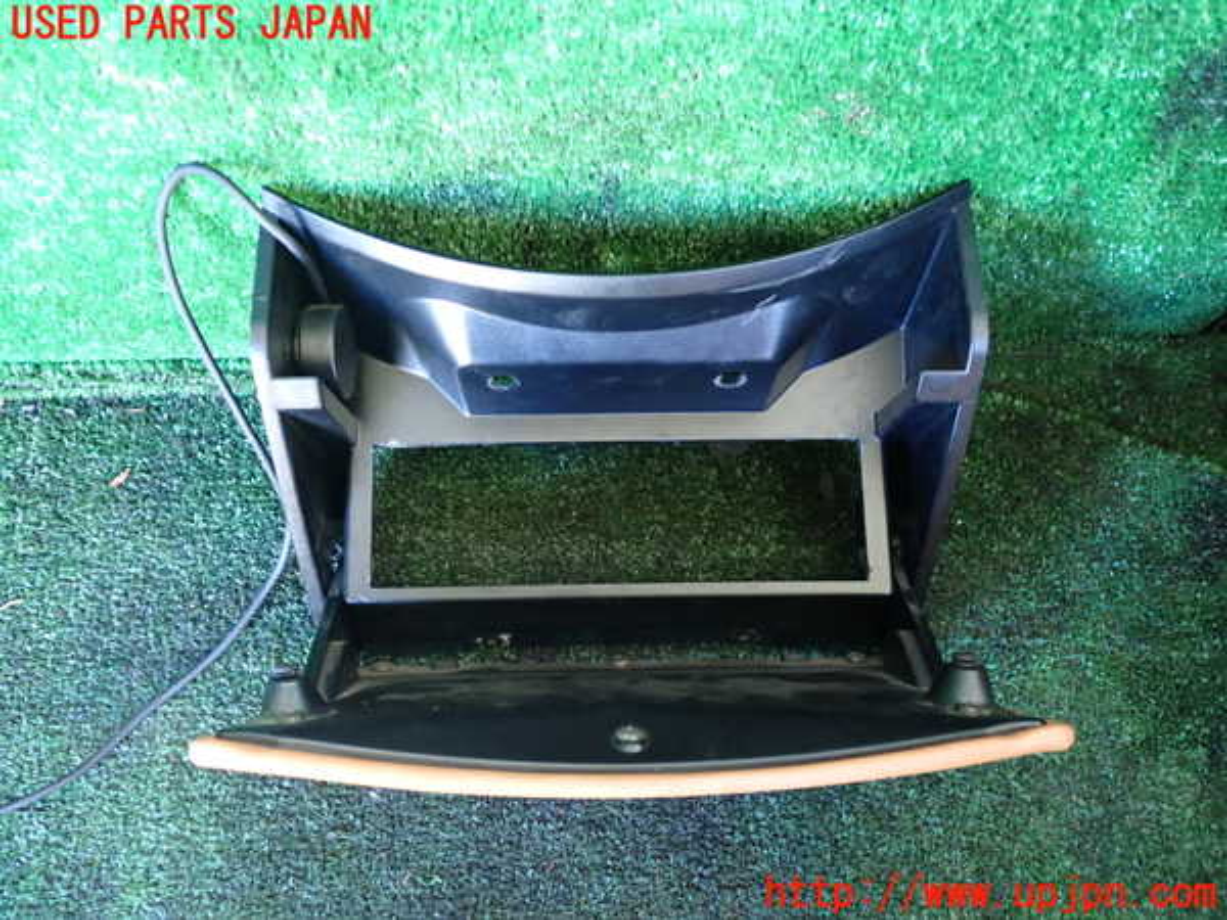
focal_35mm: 30
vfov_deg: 46.8
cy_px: 460
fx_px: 1063
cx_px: 614
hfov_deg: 60.0
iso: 800
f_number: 2.3
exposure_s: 1/20
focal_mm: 5.4
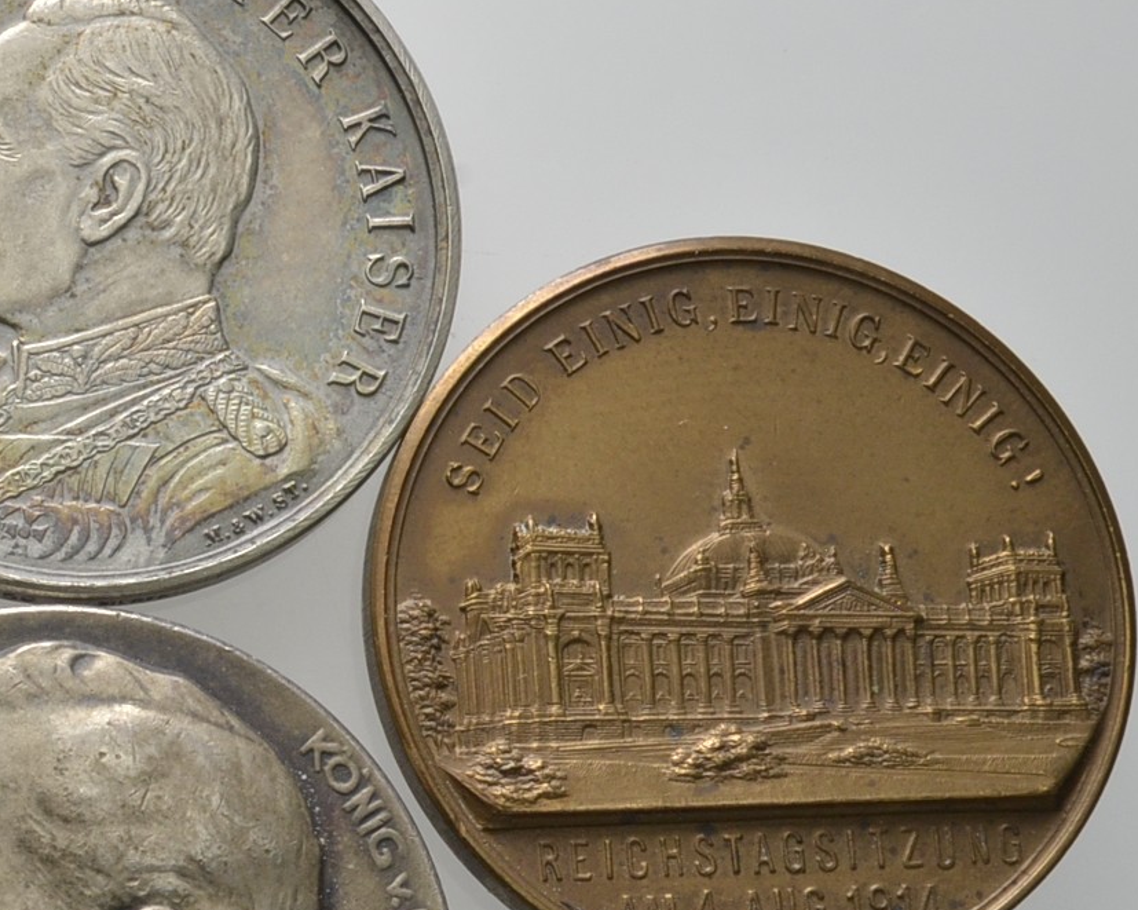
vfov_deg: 11.5
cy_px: 578
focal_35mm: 134
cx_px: -266
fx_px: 4512
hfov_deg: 13.9
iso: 400
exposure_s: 1/125
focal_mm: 32
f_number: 14
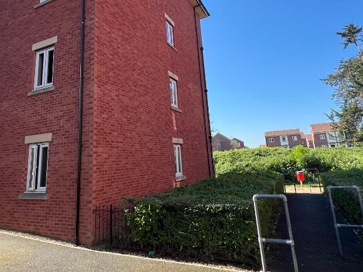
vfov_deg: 57.9
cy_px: 97
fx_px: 241
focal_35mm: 23
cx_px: 162
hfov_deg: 73.7
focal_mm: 1.57
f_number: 1.8
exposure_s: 1/690
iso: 32
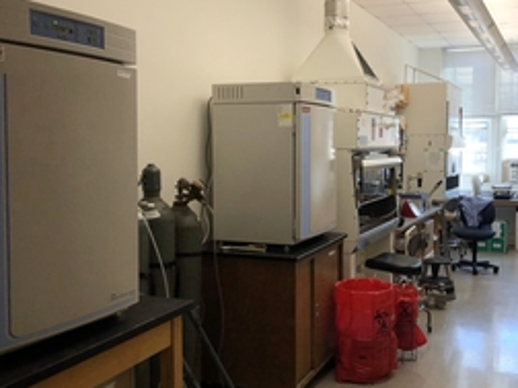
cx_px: 319
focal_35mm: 40
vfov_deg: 36.0
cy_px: 187
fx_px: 599
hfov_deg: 46.4
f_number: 1.8
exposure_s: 1/120
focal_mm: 3.99
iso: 40
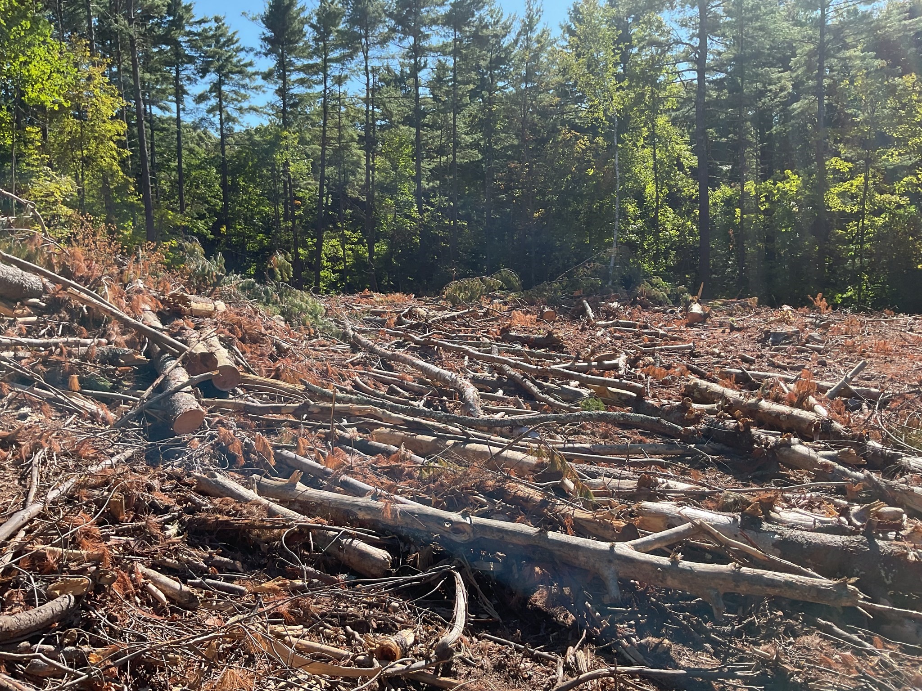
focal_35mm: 29
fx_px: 772
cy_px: 346
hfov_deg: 61.7
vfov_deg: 48.2
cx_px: 461
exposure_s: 1/842
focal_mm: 3
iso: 16
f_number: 1.8
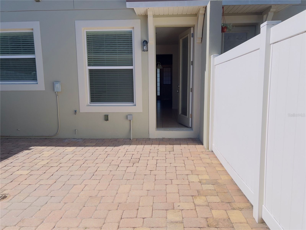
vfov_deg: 53.1
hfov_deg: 67.3
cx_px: 153
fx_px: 230
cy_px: 115
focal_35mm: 26
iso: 50
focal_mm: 5.7
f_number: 1.5
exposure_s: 1/8696
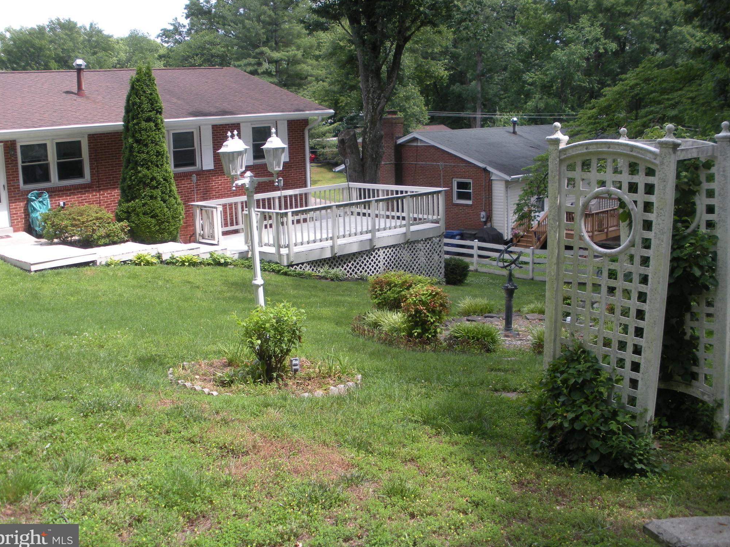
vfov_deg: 38.7
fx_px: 780
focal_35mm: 37
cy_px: 273
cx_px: 362
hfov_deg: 50.1
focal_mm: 6.3
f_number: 3.5
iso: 64
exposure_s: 1/190
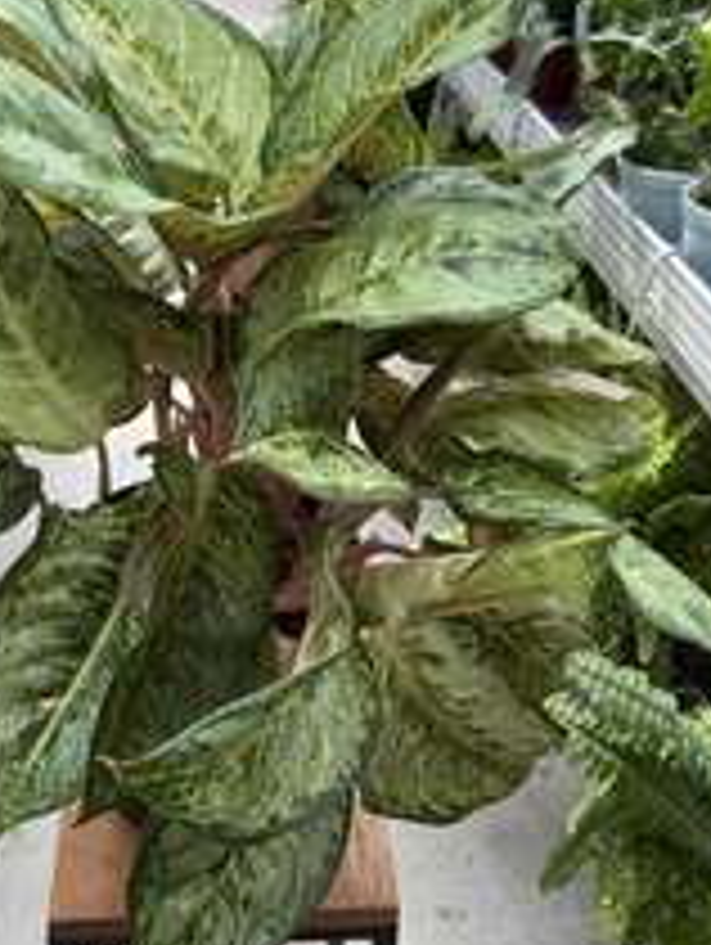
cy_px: 396
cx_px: 272
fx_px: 1093
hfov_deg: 35.9
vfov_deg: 46.6
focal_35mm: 40
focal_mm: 6.76
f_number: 1.78
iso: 80
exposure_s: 1/467
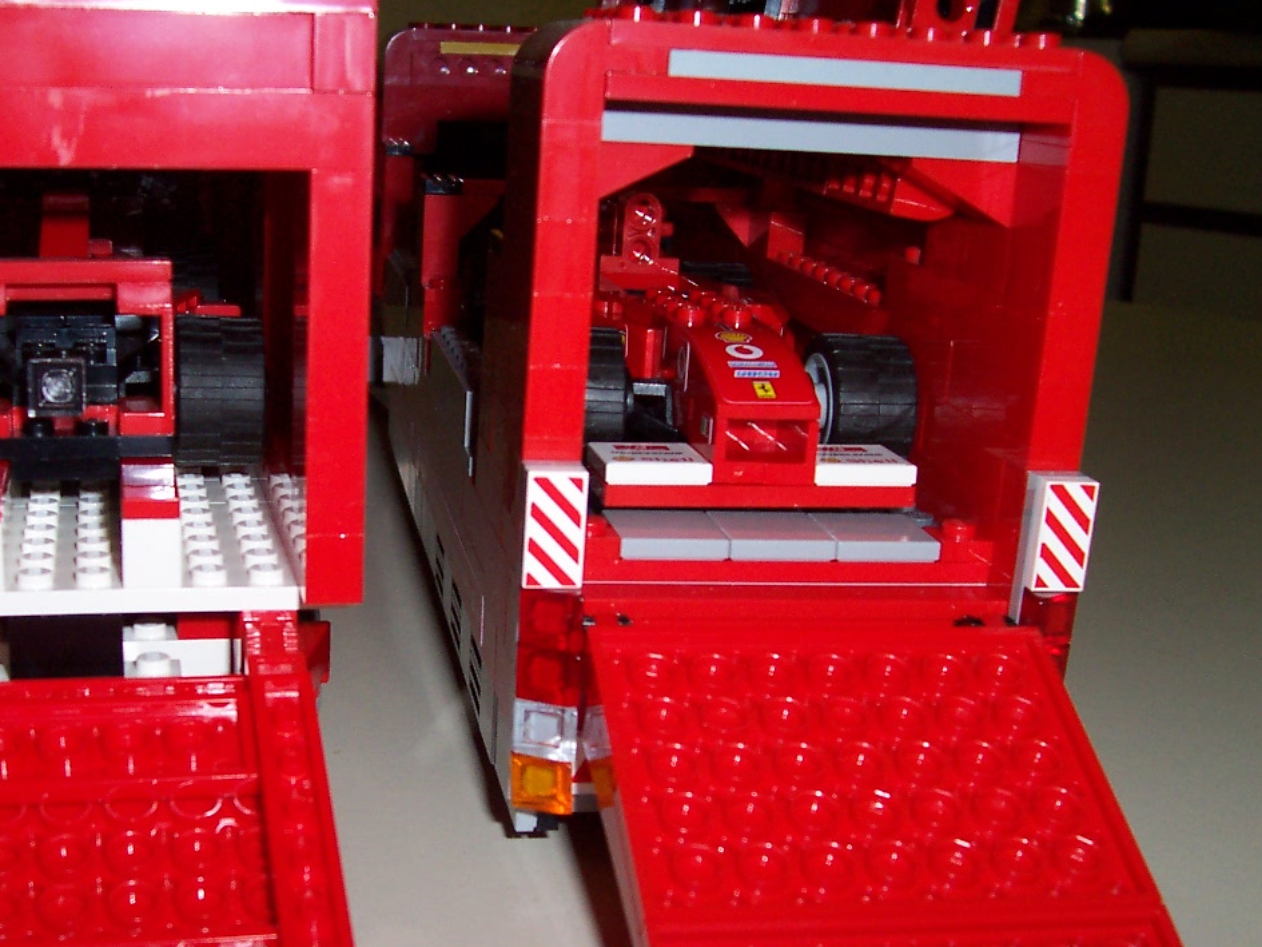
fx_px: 1714
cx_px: 477
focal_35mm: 47
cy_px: 588
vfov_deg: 30.8
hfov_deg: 40.2
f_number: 2.8
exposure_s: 1/60
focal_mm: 5.6
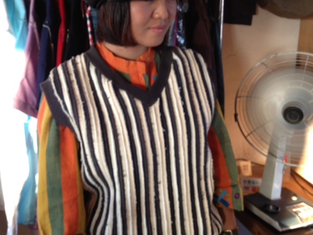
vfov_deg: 28.4
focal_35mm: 51
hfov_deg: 37.5
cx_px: 150
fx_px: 461
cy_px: 89
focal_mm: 4.28
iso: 80
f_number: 2.4
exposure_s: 1/20
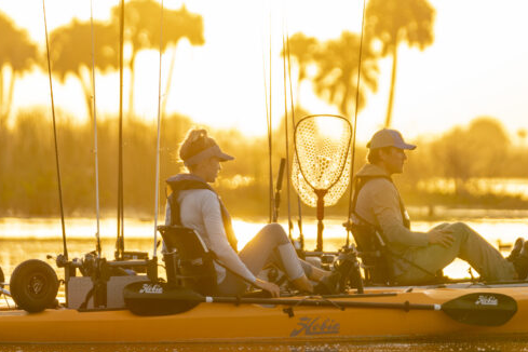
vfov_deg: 3.8
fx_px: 5250
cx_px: 323
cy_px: 58
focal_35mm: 358
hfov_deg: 5.8
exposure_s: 1/320
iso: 100
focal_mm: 171
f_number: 2.8
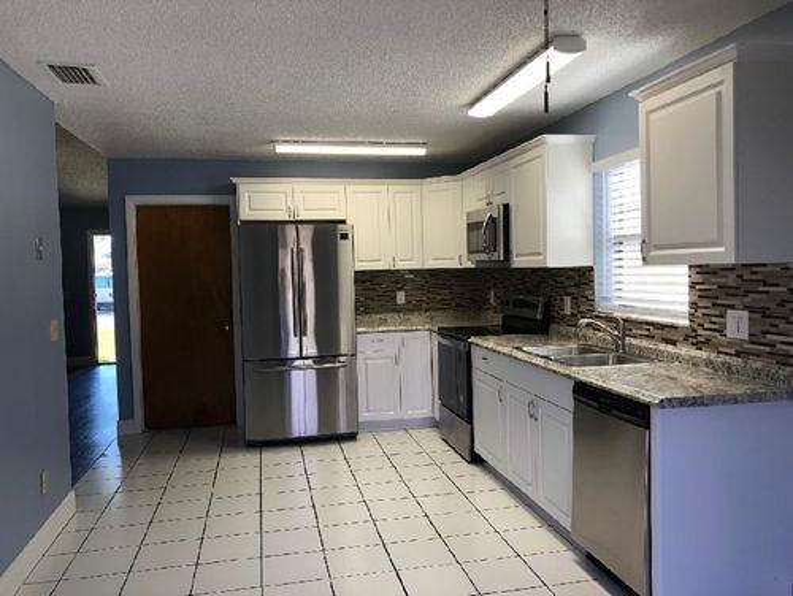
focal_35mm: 28
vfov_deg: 49.8
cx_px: 396
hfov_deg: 63.4
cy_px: 298
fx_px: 642
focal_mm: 3.99
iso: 50
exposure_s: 1/120
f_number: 1.8
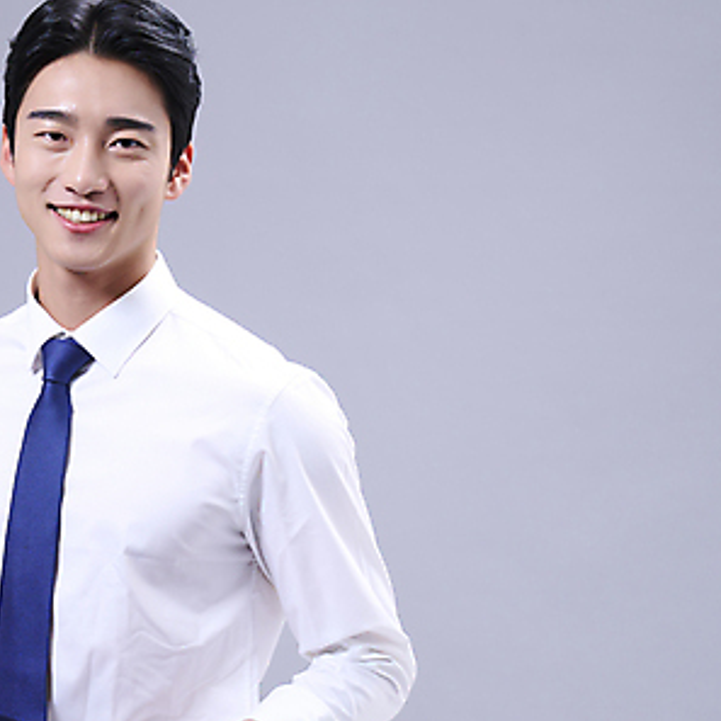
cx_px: 87
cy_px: 444
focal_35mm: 120
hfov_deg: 14.4
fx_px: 2828
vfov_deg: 14.5
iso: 160
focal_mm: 70
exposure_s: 1/125
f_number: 8
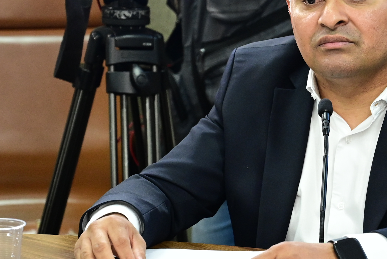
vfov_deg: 7.1
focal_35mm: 194
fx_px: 2087
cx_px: 327
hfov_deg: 10.6
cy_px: 132
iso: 2500
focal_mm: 70
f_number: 4
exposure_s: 1/125
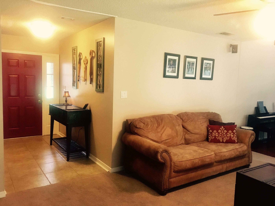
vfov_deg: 48.2
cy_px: 103
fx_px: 230
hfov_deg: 61.7
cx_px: 138
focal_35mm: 29
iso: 200
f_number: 2.2
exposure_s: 1/30
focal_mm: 4.15
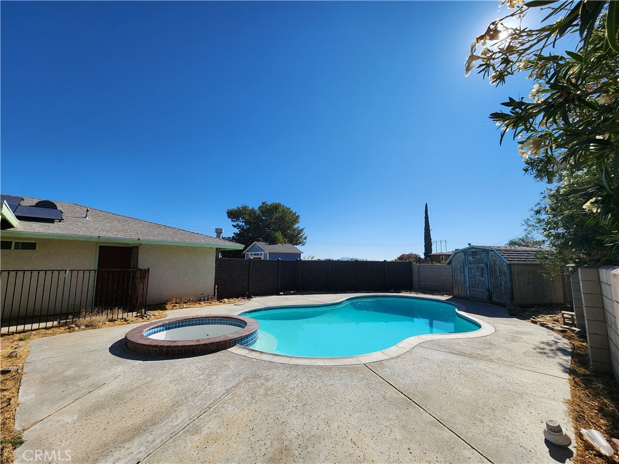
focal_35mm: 13
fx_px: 232
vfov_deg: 89.9
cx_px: 310
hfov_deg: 106.2
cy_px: 232
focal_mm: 2.2
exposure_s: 1/3336
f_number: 2.2
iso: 50
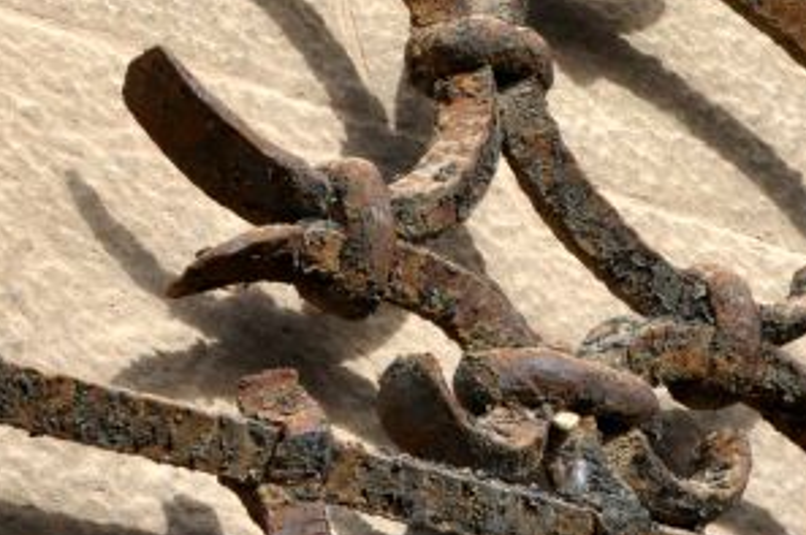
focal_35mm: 217
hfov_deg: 9.5
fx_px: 4850
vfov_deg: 6.3
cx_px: 326
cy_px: 22
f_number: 13
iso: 1000
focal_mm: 42
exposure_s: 1/640
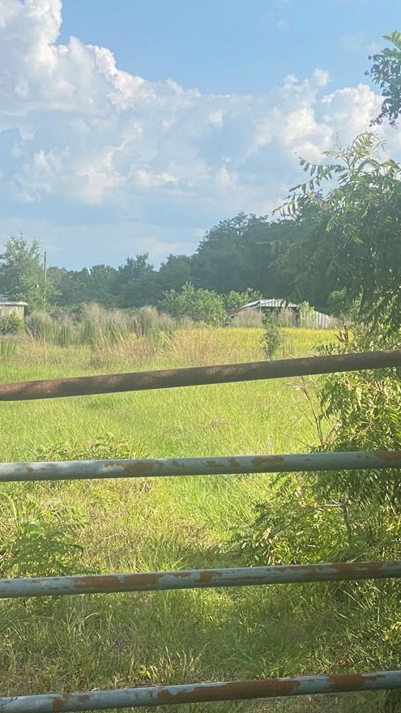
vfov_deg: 20.7
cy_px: 416
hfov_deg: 11.7
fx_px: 1947
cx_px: 36
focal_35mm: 103
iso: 20
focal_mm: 6
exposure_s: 1/888
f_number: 2
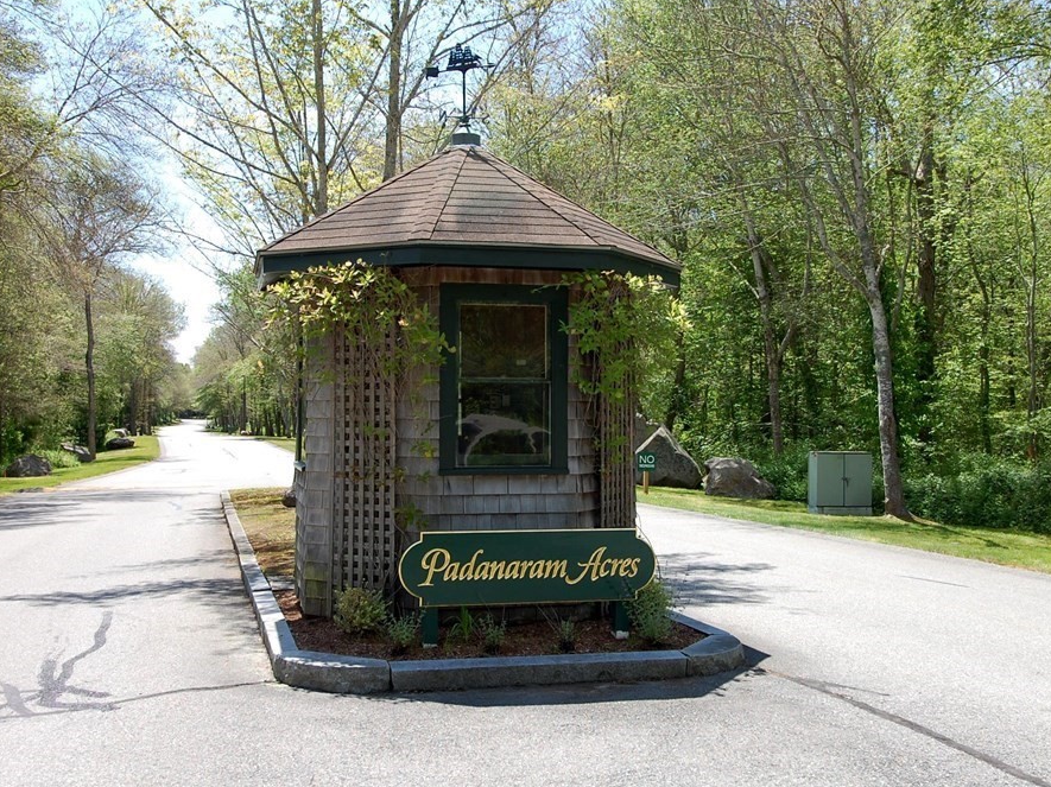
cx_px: 505
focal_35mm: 40
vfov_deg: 35.9
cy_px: 392
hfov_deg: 46.8
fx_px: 1214
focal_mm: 24
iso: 200
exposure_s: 1/200
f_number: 7.1
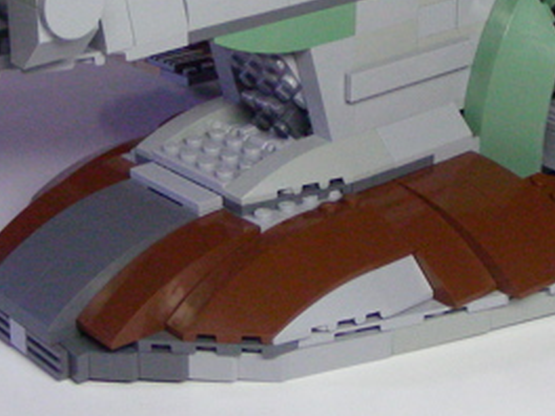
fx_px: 1475
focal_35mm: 92
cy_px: 105
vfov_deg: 16.0
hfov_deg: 21.2
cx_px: 362
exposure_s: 1/91.5
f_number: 3.5
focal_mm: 6.3
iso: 400
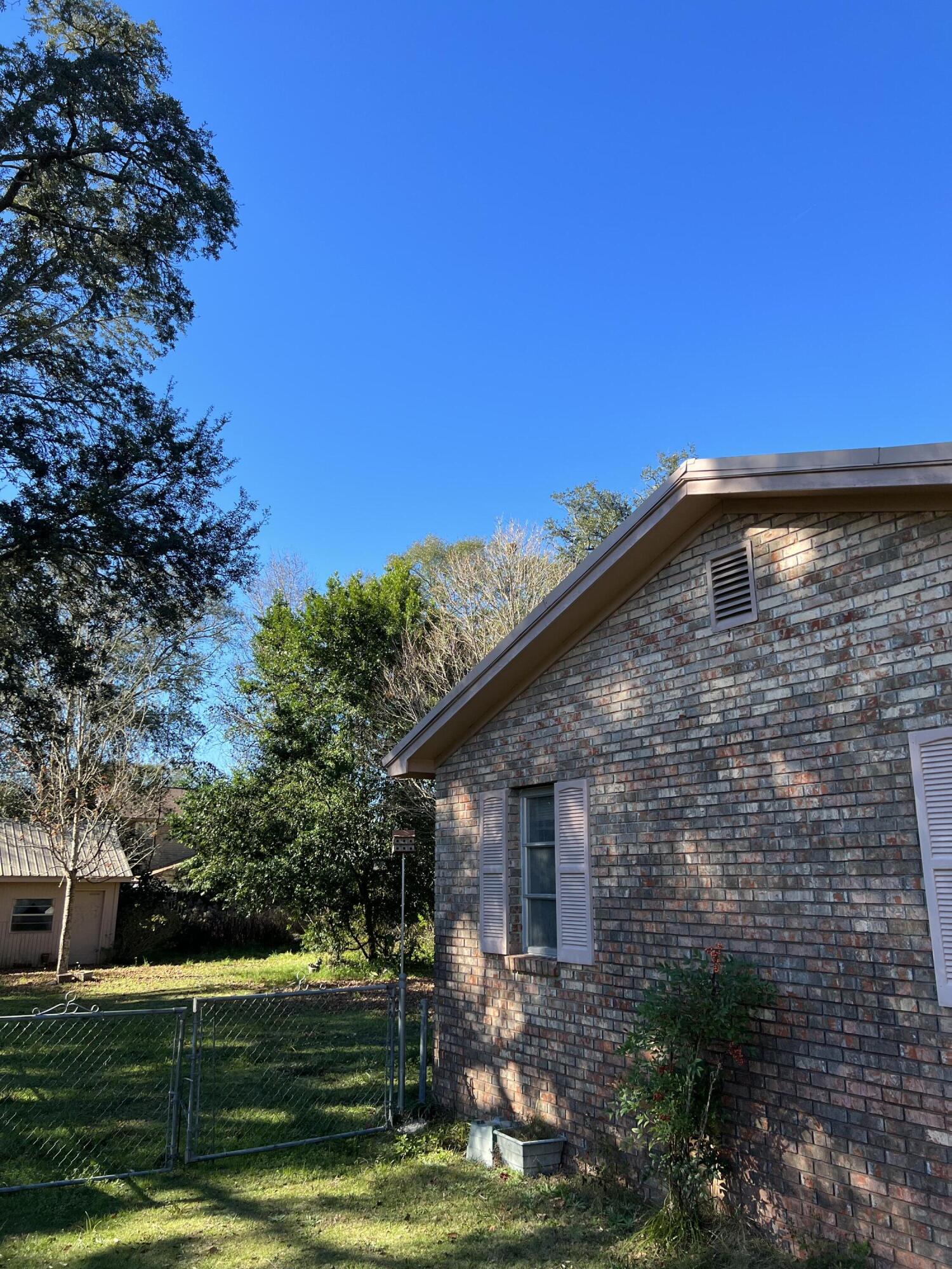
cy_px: 634
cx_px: 476
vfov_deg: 67.3
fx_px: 953
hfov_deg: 53.1
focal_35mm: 26
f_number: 1.5
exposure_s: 1/1412
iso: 50
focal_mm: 5.7
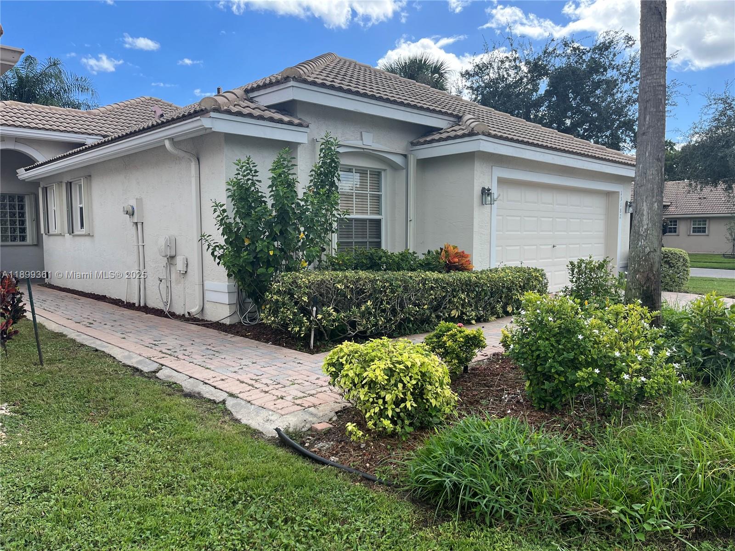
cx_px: 368
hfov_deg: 67.3
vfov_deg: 53.1
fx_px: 552
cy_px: 276
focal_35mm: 26
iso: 50
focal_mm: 5.1
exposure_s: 1/1458
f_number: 1.6
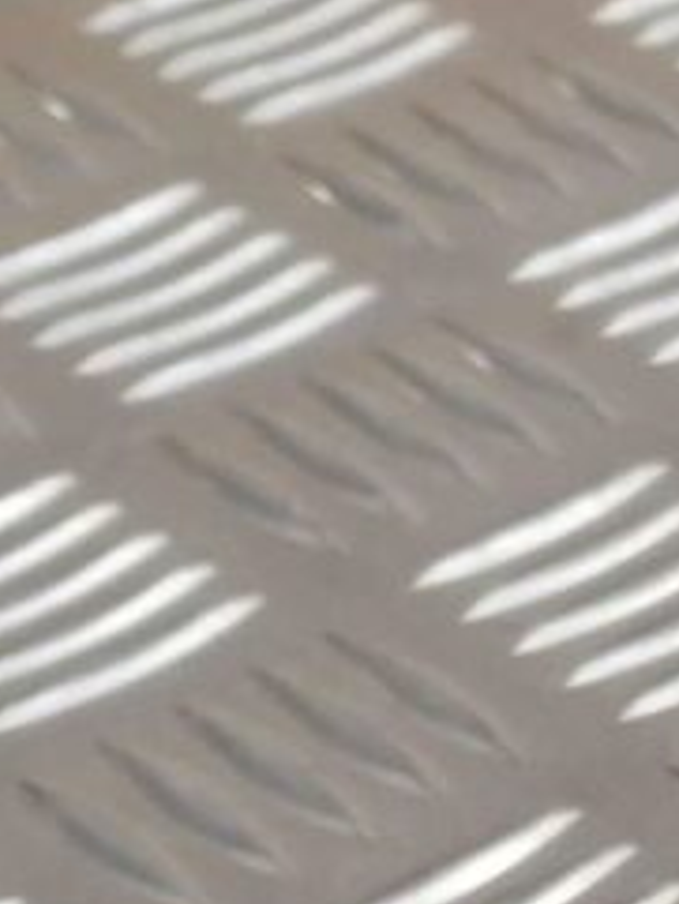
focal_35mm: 157
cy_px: 1485
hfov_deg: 8.2
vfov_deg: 11.8
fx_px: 4102
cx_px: 1962
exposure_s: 1/50
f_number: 1.8
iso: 100
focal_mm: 4.75
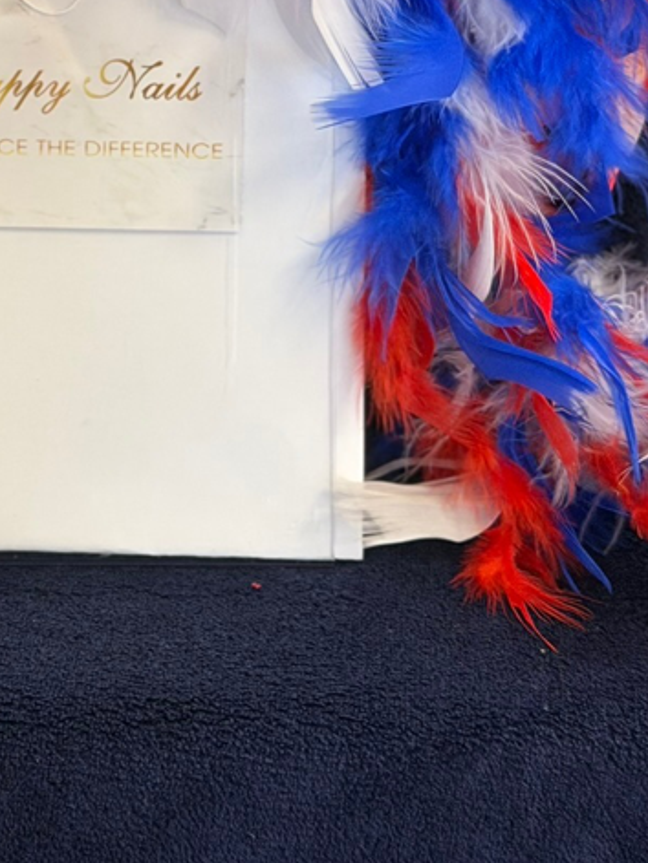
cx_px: -13
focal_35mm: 122
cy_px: -27
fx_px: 3045
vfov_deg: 15.8
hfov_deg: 12.0
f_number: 1.78
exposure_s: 1/40
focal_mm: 6.76
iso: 200
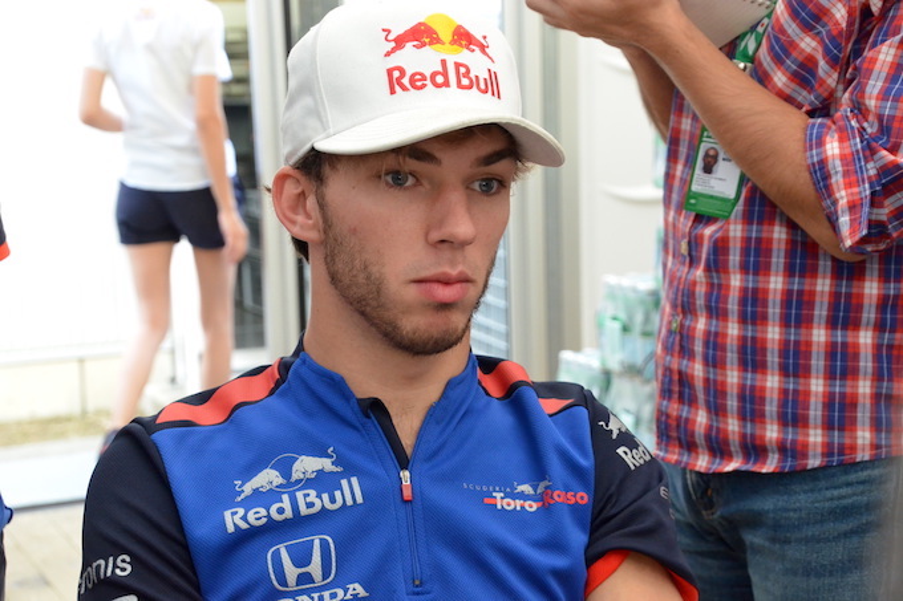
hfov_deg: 27.0
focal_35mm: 75
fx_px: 1881
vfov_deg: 18.2
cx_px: 452
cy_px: 300
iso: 2500
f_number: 6.3
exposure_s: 1/160
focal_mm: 50
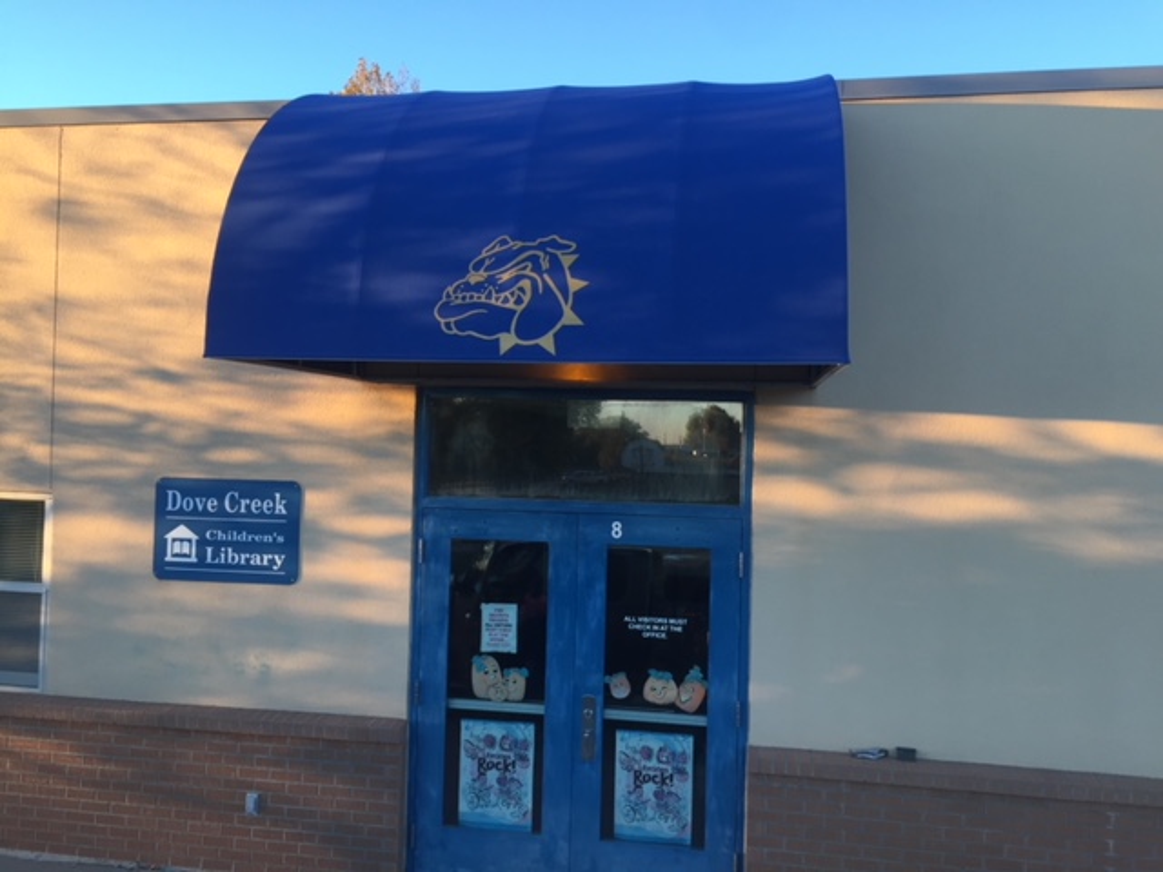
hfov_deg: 61.7
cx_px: 582
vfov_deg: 48.2
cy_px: 436
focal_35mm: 29
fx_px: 974
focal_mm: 4.15
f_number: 2.2
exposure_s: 1/120
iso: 32
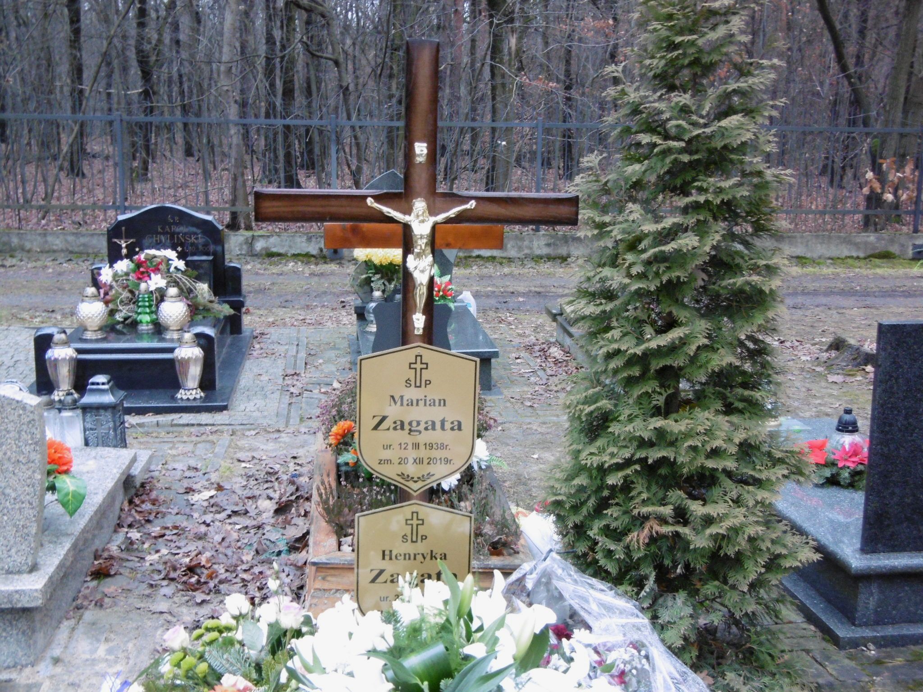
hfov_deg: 43.9
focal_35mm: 43
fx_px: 1147
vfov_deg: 33.6
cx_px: 462
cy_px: 346
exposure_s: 1/15
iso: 400
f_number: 3.8
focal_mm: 7.7
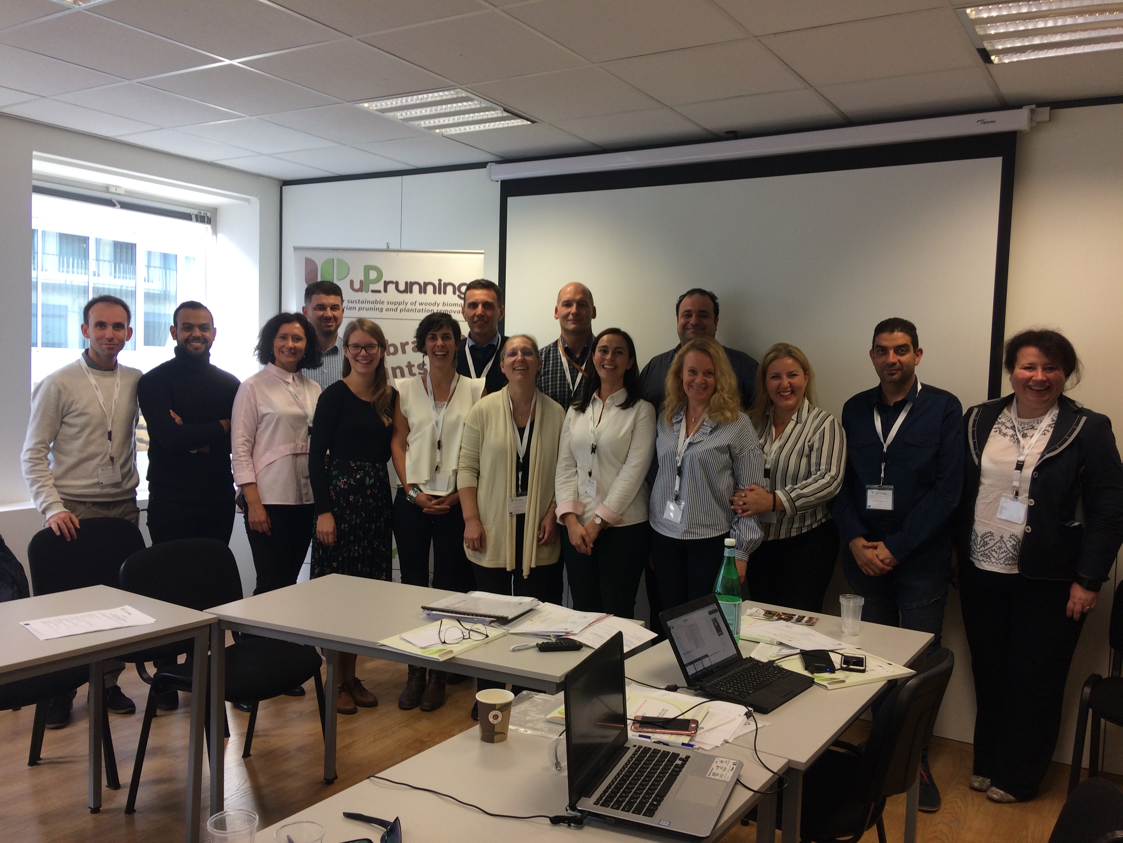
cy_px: 422
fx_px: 941
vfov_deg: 48.2
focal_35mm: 29
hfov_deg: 61.7
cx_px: 562
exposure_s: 1/50
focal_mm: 4.15
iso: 50
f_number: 2.2
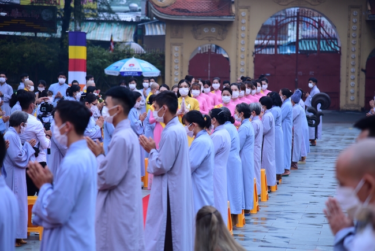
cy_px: 126
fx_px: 1250
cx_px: 188
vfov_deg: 11.4
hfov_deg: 17.1
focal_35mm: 120
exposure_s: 1/80
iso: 400
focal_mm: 120
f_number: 4
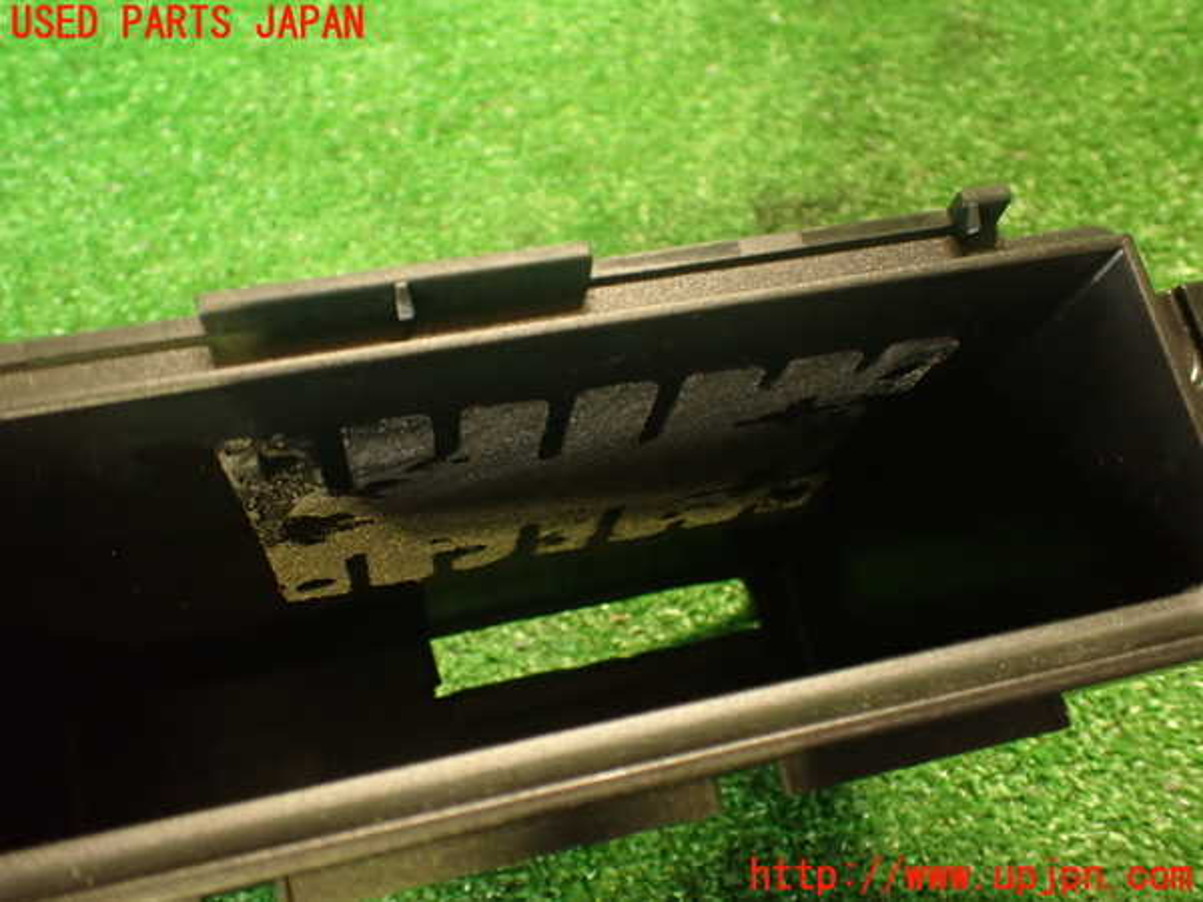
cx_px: 602
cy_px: 451
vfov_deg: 46.8
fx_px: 1043
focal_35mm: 30
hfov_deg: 60.0
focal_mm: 5.4
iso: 800
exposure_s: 1/30
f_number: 2.3
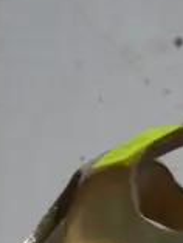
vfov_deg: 9.3
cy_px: 645
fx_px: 1288
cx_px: 204
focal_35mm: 183
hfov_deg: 8.1
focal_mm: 14
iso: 200
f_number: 3.5
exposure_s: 1/60
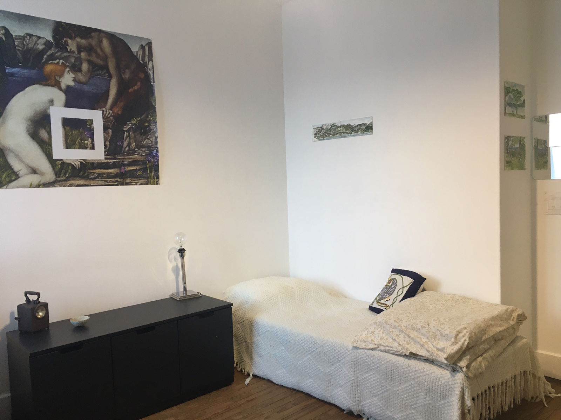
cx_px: 280
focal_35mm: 29
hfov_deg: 61.7
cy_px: 210
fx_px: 470
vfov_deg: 48.2
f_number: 2.2
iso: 80
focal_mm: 4.15
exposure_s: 1/33
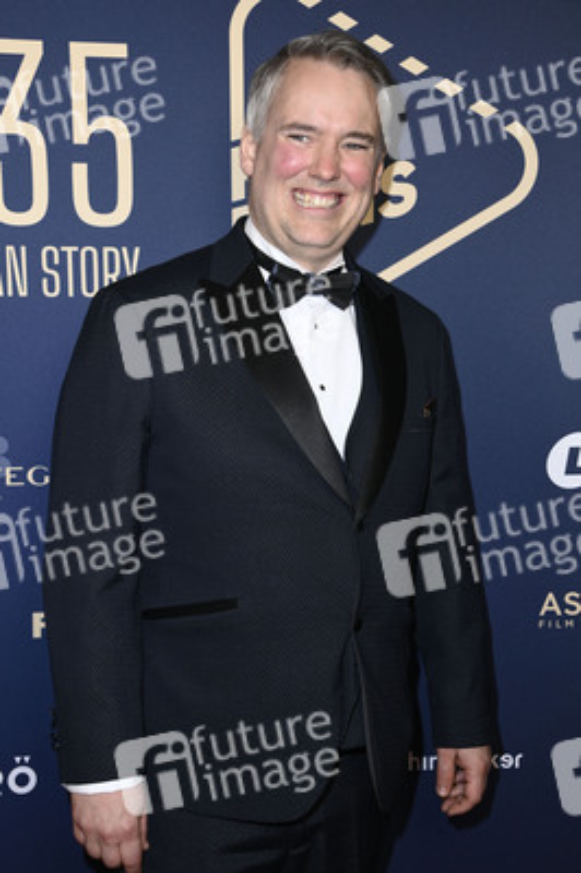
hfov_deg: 24.2
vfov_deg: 35.7
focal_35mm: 56
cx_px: 290
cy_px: 436
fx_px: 1358
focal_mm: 56
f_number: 5.6
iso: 500
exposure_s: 1/250
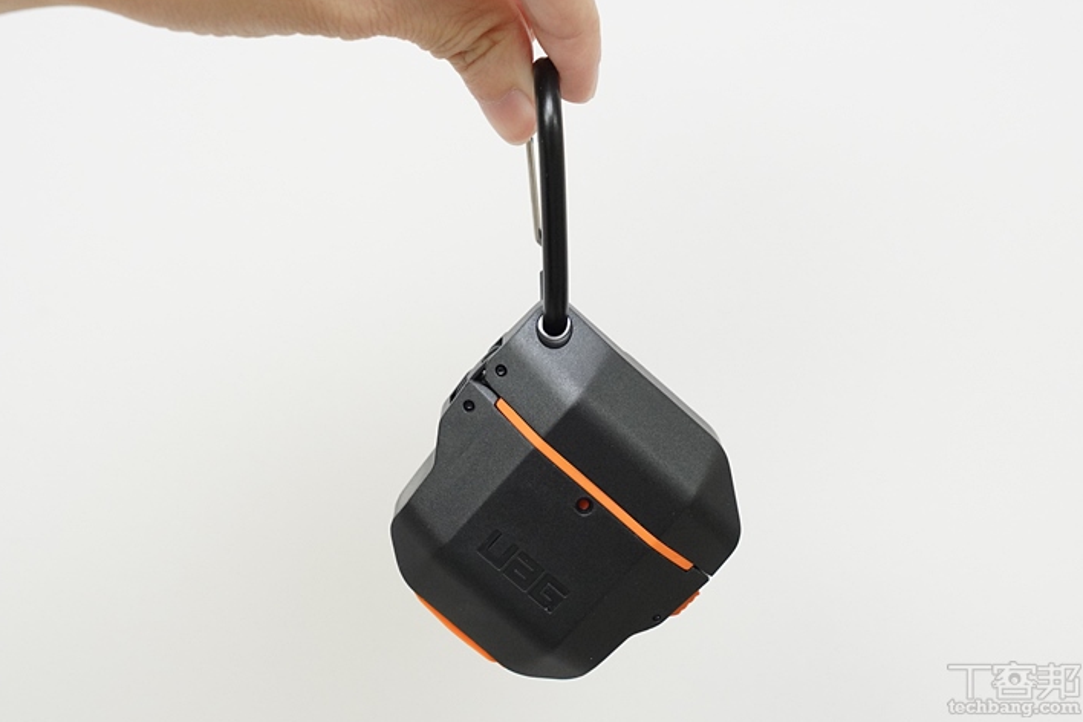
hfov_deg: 32.1
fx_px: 1880
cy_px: 363
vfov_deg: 21.7
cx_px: 546
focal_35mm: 63
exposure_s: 1/125
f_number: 7.1
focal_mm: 41
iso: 3200
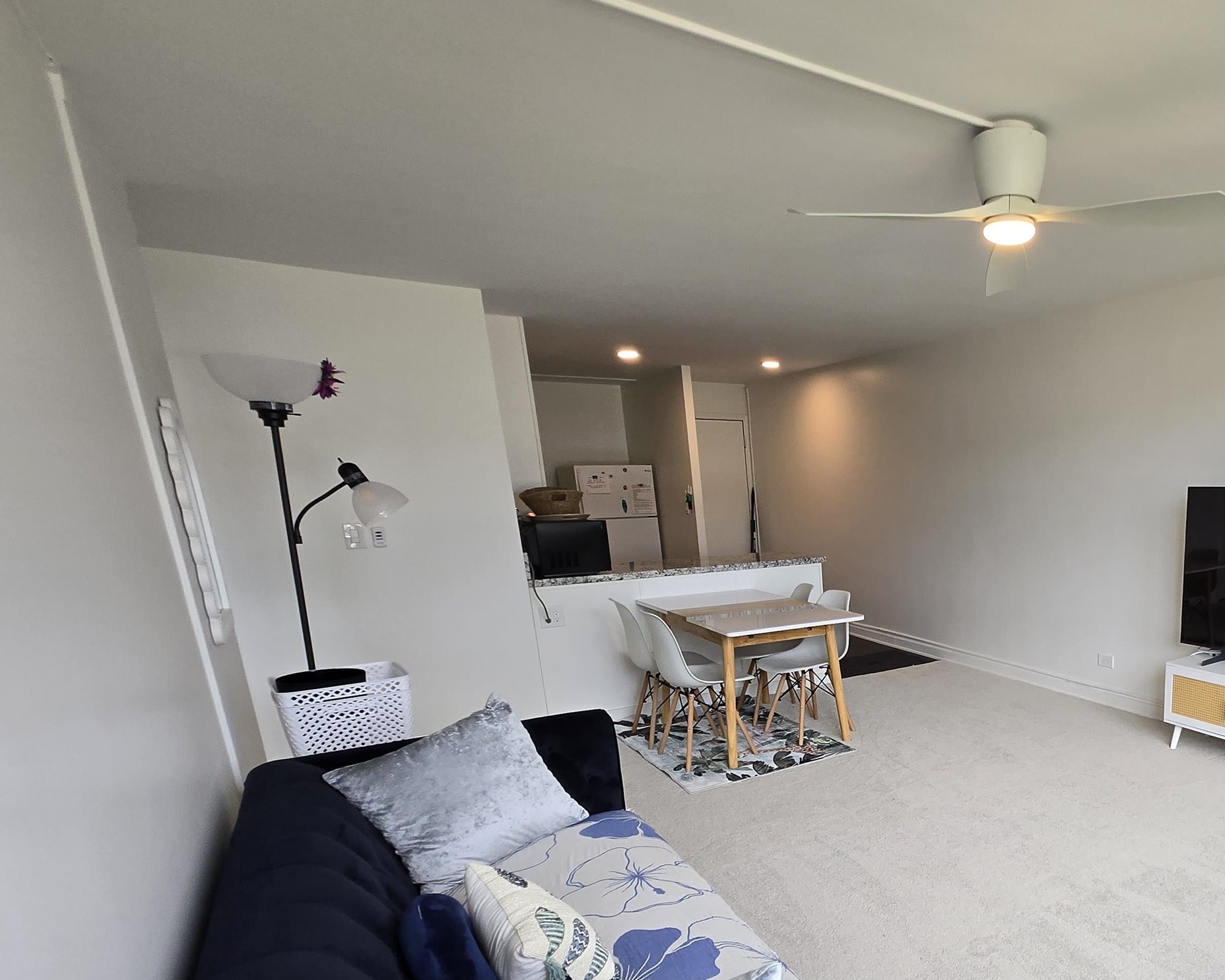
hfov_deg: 70.1
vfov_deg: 63.2
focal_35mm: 21
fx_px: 761
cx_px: 977
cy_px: 683
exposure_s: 1/60
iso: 64
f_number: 2.2
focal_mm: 1.7
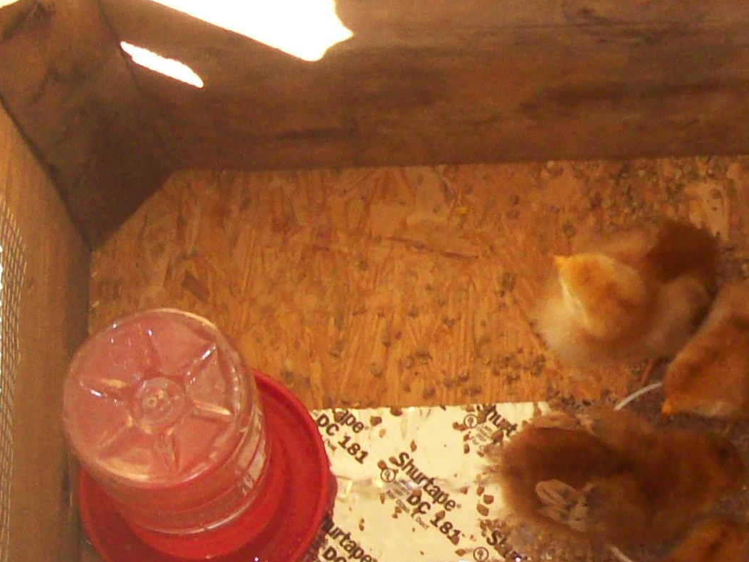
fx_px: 2120
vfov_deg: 15.1
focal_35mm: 98
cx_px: 657
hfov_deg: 19.7
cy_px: 317
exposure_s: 1/87.8
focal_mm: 6
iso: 200
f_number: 2.7
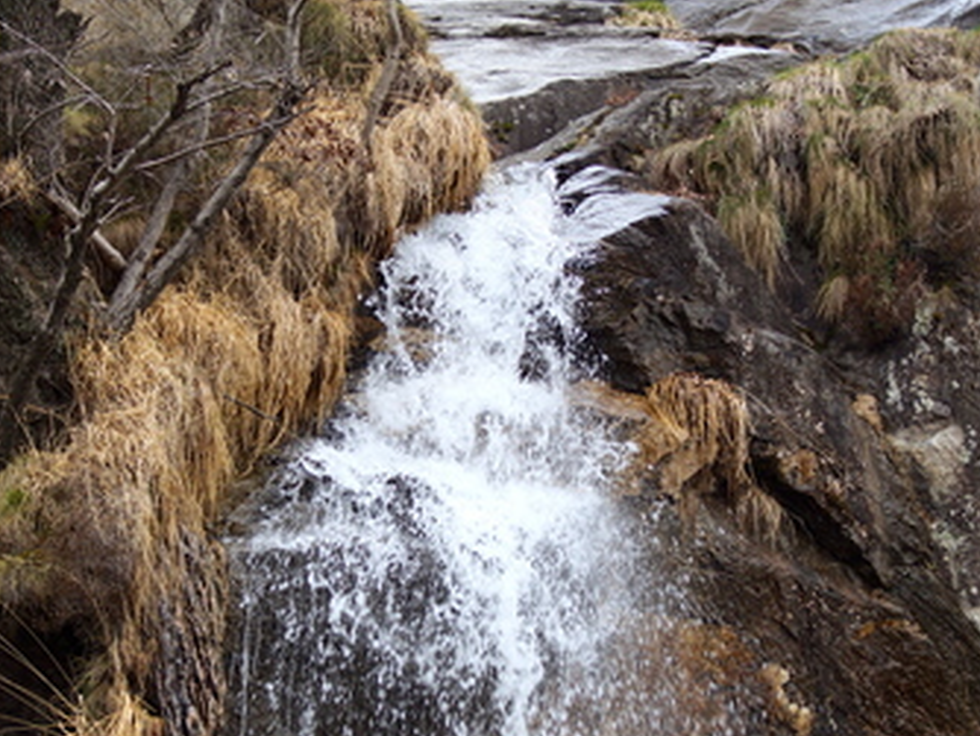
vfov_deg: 8.8
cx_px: 434
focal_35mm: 169
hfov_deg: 11.7
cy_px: 405
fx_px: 4778
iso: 100
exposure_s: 1/160
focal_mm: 85
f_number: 5
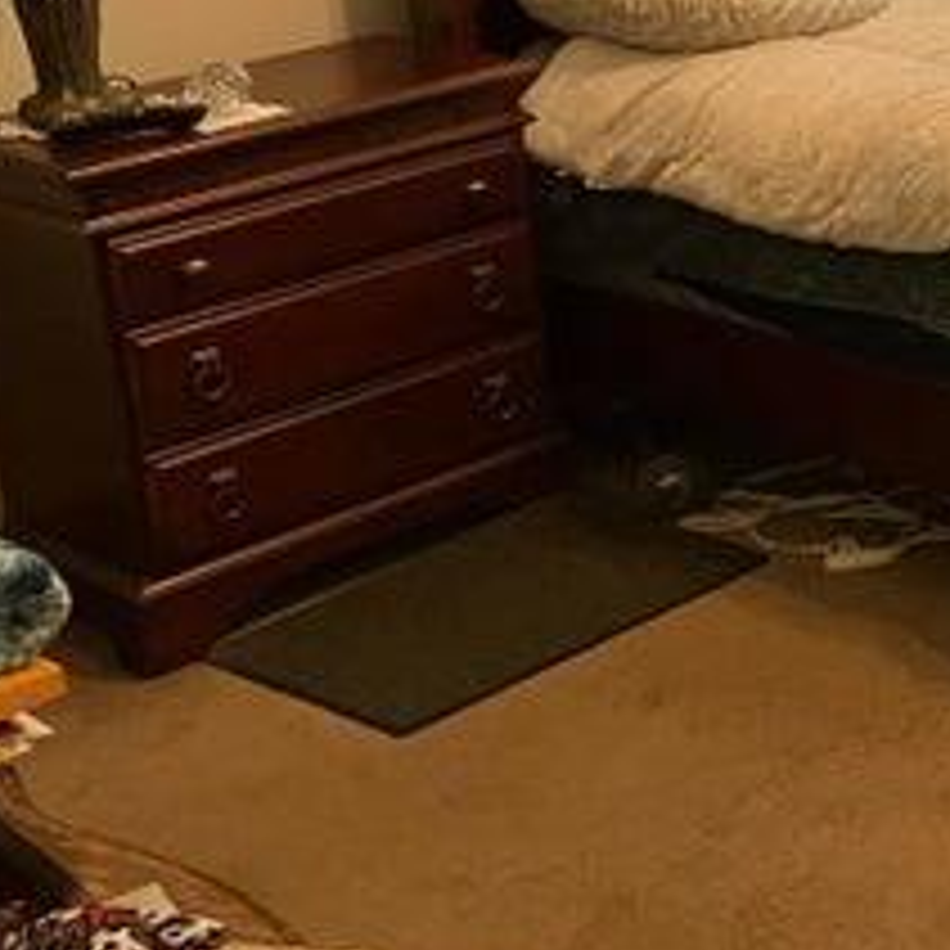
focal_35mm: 75
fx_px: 2329
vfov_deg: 22.4
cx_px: 1333
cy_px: 59
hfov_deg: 20.4
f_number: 1.8
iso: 125
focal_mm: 3.99
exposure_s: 1/60
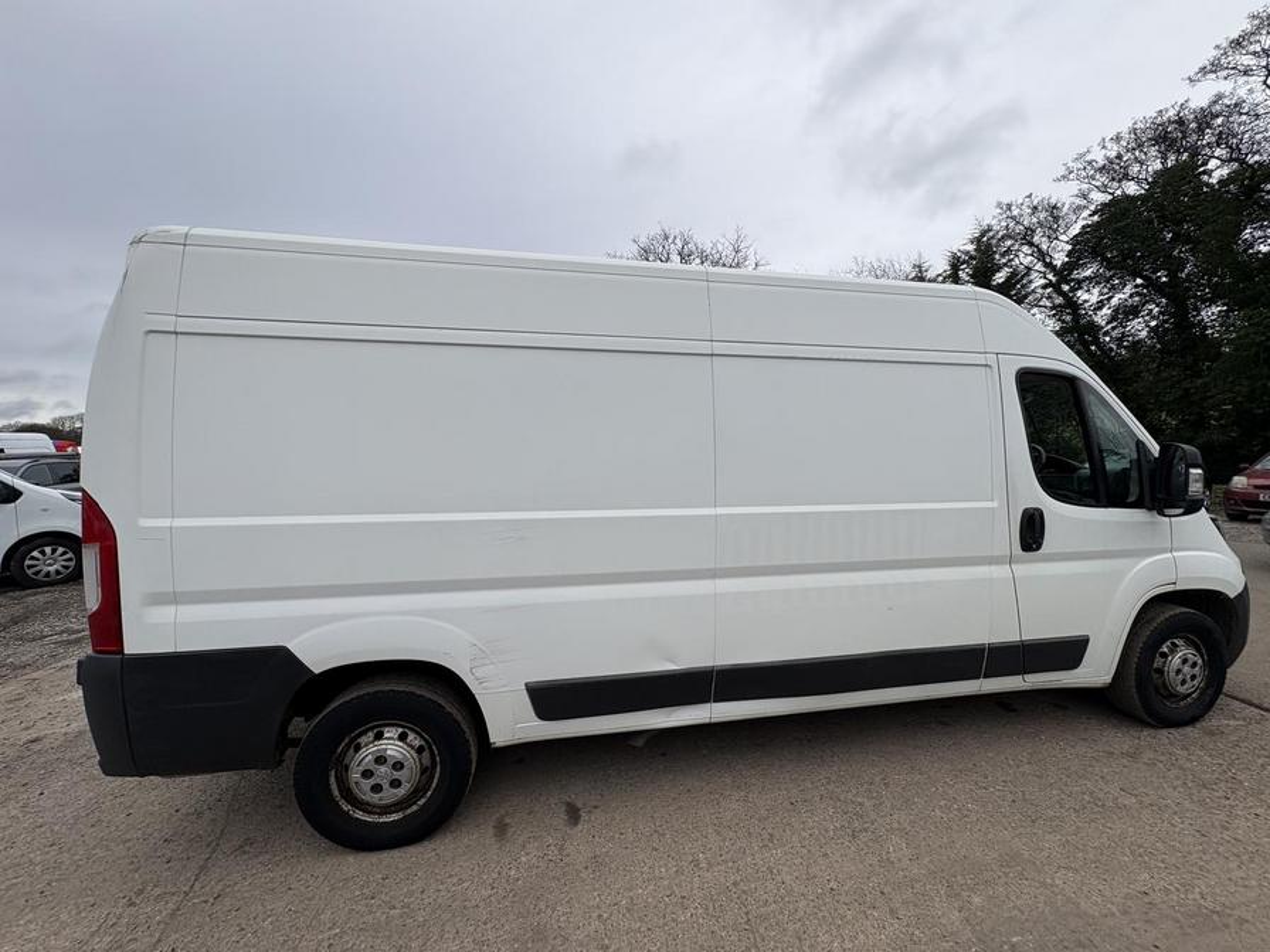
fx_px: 514
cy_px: 476
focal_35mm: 14
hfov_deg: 102.1
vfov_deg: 85.7
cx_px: 635
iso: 50
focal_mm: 2.22
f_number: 2.2
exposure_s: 1/1709
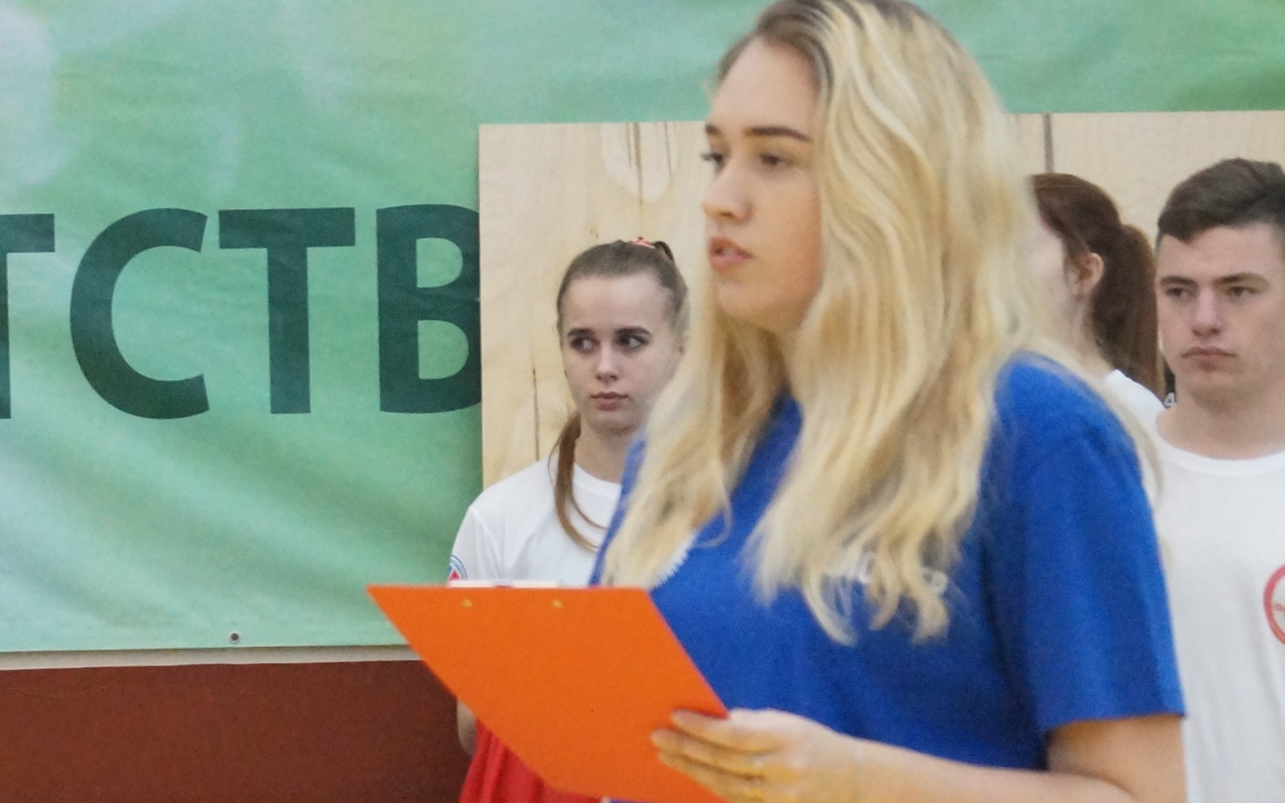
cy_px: 1007
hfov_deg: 10.1
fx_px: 7180
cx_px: -133
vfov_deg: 6.4
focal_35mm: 205
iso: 3200
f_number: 5.6
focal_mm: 50
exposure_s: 1/100
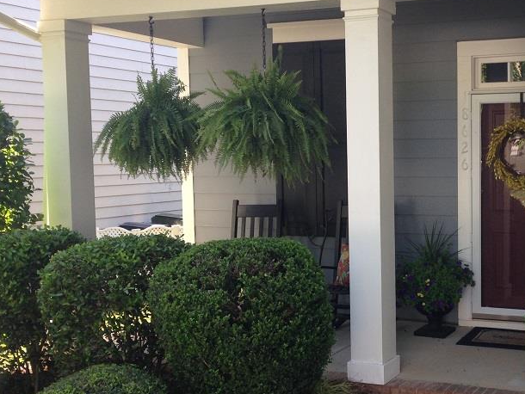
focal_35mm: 53
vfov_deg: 27.5
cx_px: 420
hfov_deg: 35.0
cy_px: 207
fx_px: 804
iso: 50
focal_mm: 4.12
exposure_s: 1/131
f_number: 2.4
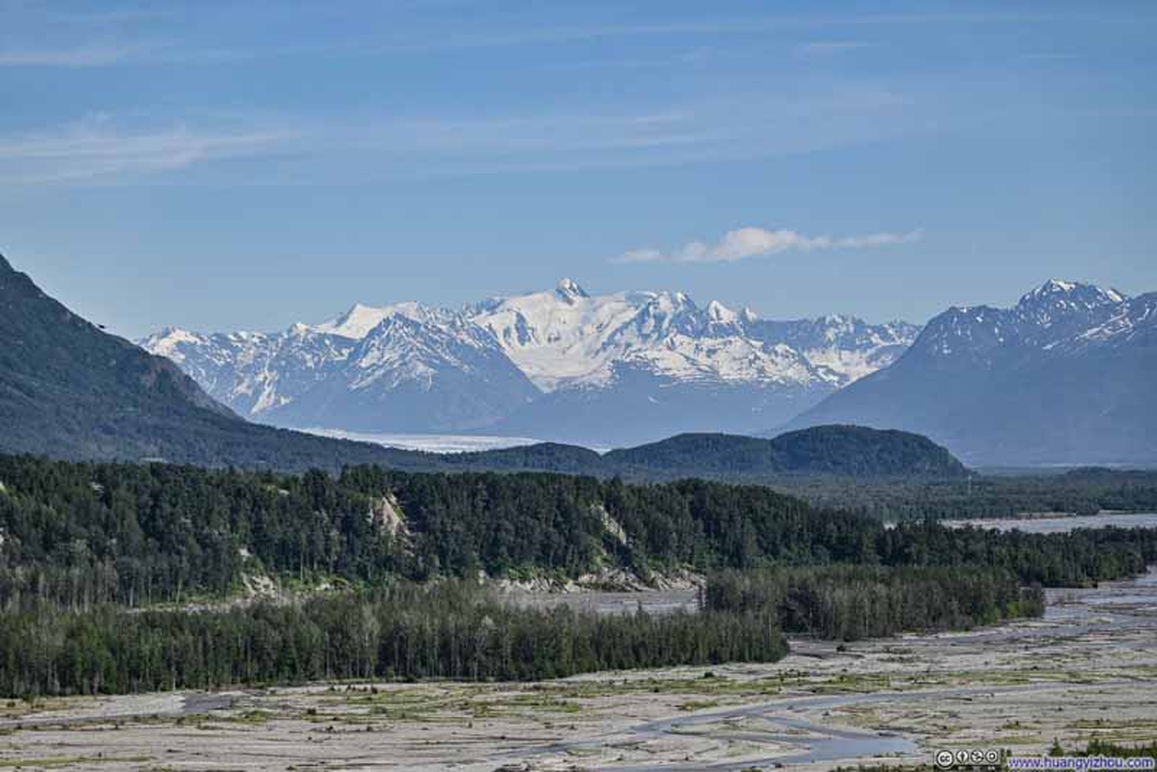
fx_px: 3858
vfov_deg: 11.4
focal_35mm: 120
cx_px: 578
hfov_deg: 17.1
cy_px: 386
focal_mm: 120
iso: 100
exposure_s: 1/1250
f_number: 6.3
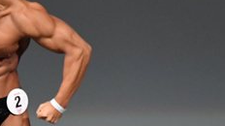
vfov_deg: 0.9
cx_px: 6
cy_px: 136
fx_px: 7832
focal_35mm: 1314
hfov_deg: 1.6
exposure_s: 1/400
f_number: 5.6
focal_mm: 250
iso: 4000
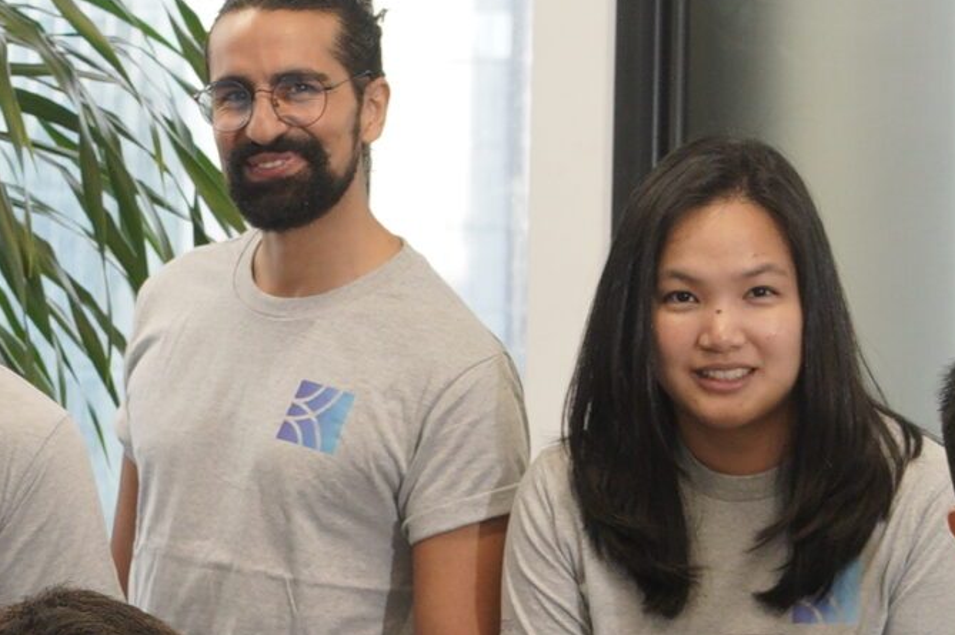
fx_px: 5275
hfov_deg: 10.3
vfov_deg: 6.9
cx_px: 80
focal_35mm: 199
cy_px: 702
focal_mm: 35
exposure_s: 1/80
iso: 500
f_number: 4.5
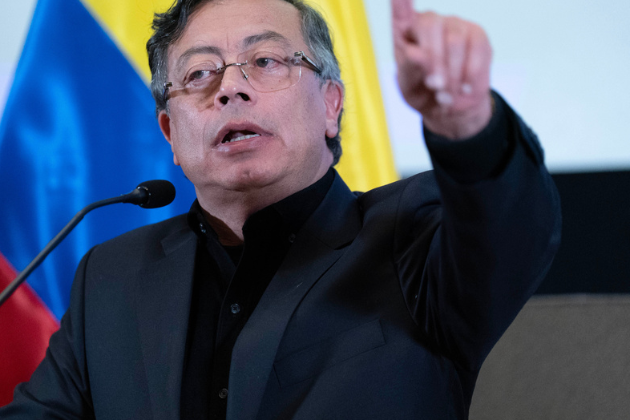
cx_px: 239
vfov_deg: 5.8
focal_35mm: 237
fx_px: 4147
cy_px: 190
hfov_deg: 8.7
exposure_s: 1/250
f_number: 2.8
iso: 5000
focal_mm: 182
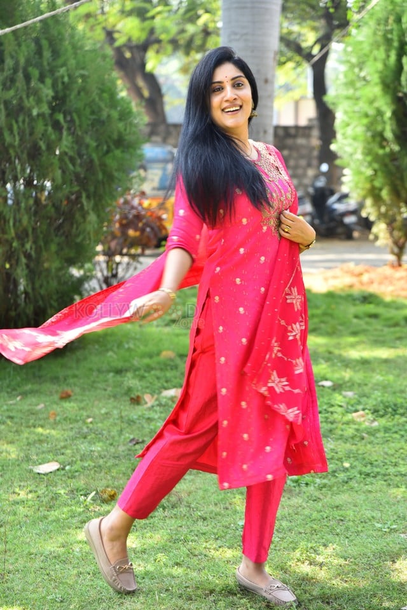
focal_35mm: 100
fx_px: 1696
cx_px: 204
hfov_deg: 13.7
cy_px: 305
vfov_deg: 20.4
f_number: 4.5
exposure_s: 1/160
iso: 320
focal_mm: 100
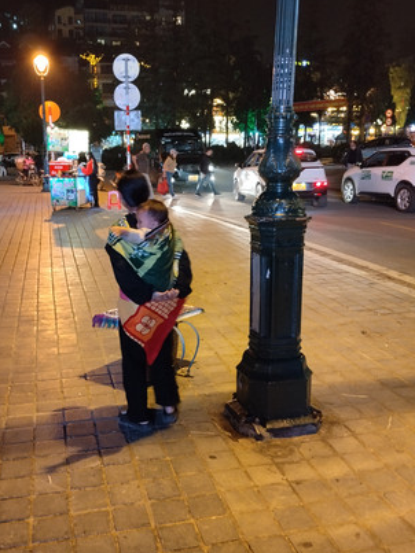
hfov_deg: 39.6
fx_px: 576
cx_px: 178
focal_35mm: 36
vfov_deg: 51.3
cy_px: 263
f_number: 1.8
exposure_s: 1/20
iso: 400
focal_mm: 4.22
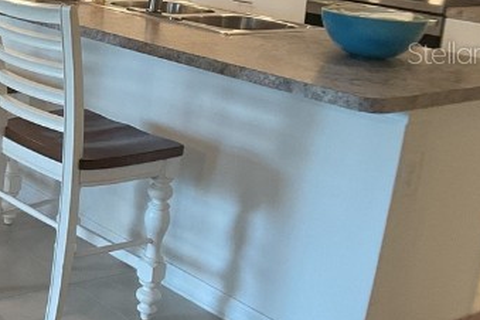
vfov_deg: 14.9
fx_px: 1213
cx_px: -184
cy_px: 52
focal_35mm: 91
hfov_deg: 20.1
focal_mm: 3
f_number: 1.8
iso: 125
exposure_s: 1/60
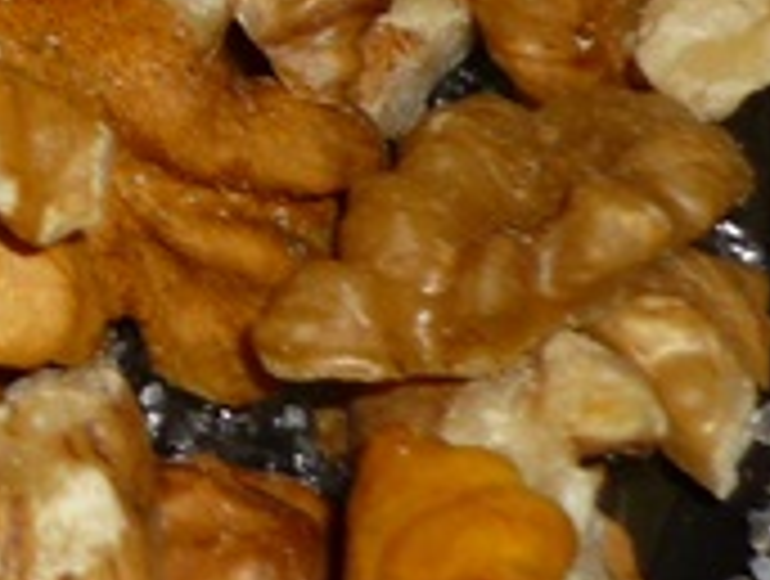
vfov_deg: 6.2
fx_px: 5305
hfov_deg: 7.9
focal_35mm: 238
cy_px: -427
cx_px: -806
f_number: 3.2
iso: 100
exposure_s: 1/40
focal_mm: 8.4
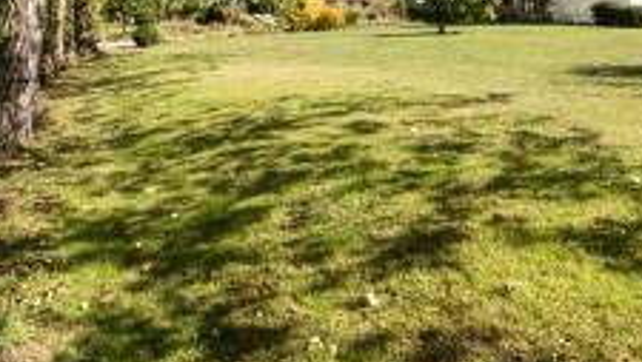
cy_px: 4
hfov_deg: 62.5
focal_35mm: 31
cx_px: 291
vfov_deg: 34.6
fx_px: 528
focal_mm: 9.4
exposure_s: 1/125
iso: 160
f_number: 9
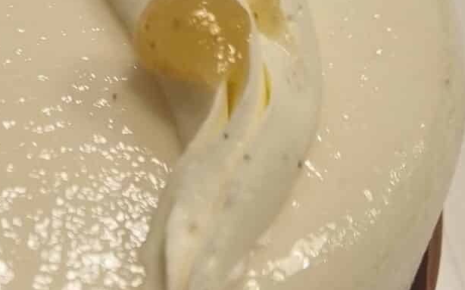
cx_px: -96
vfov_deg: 11.2
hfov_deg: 17.3
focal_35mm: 115
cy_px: 311
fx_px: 1457
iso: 50
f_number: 1.8
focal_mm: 5.4
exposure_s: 1/100
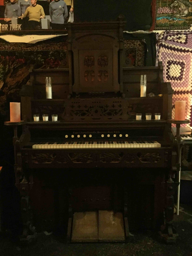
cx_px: 96
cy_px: 128
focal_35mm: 29
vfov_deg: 61.7
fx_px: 214
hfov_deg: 48.2
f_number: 2.2
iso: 2000
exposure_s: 1/15
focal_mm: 4.15
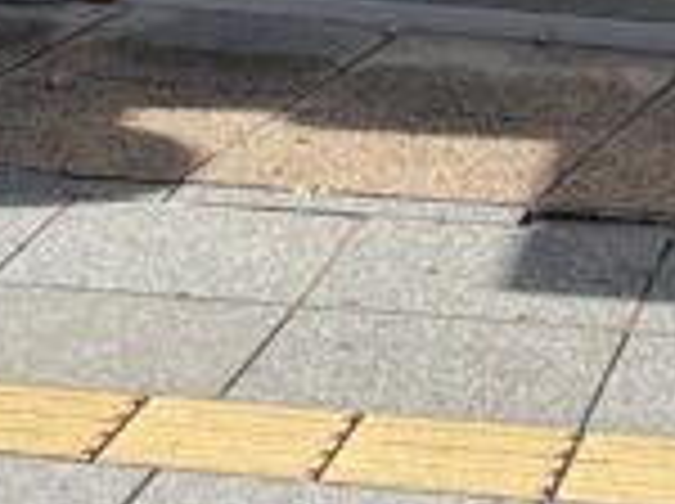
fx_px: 3329
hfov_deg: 11.5
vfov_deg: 8.0
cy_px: -680
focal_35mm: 171
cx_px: 72
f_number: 1.6
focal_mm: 5.1
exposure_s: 1/1188
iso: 32
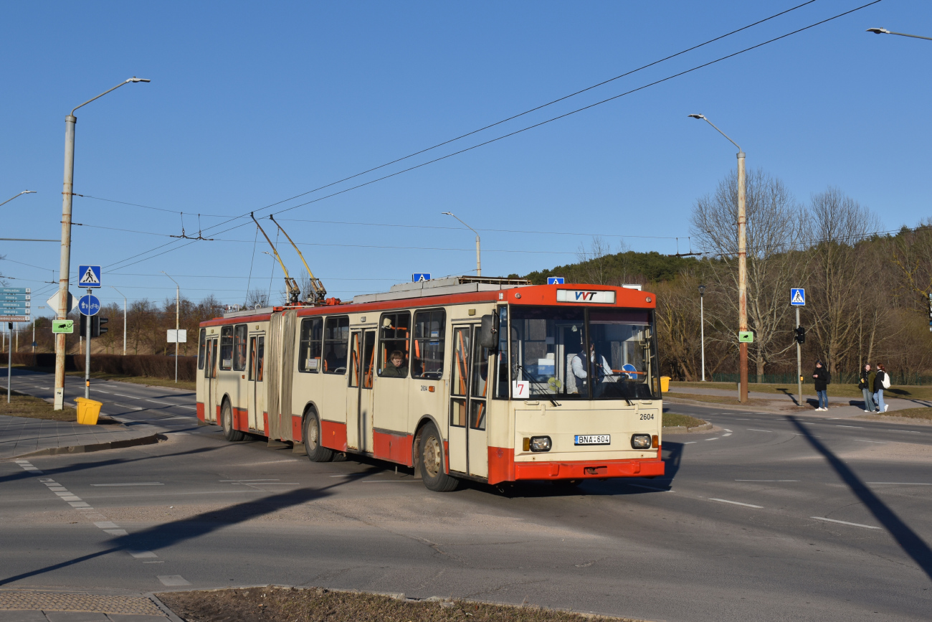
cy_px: 311
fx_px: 1165
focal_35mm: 45
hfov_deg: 43.6
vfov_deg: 29.9
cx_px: 466
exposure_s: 1/500
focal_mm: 30
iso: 100
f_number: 8
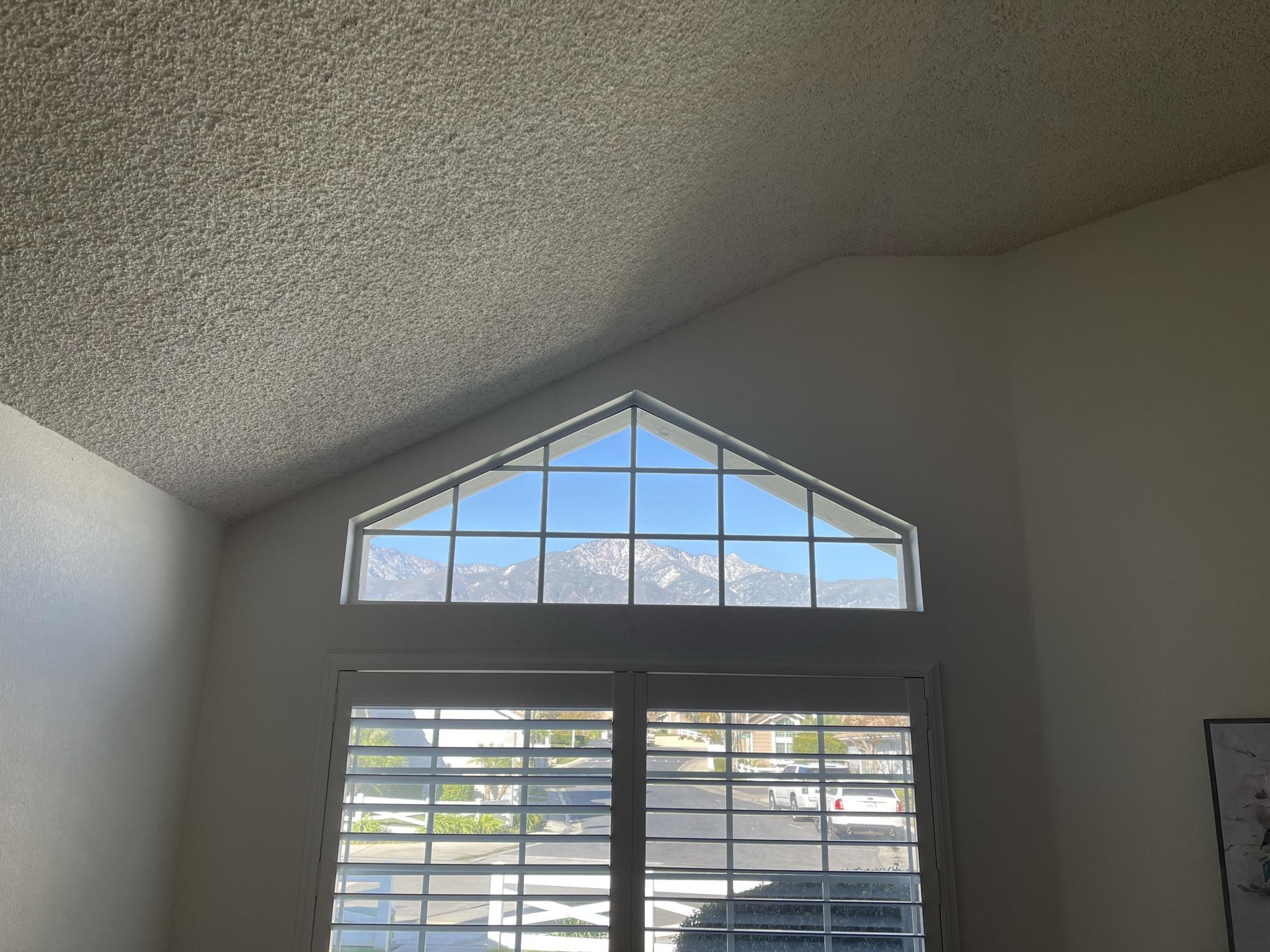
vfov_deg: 53.1
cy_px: 476
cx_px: 635
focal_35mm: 26
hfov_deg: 67.3
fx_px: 954
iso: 32
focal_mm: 5.1
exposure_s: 1/301
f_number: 1.6
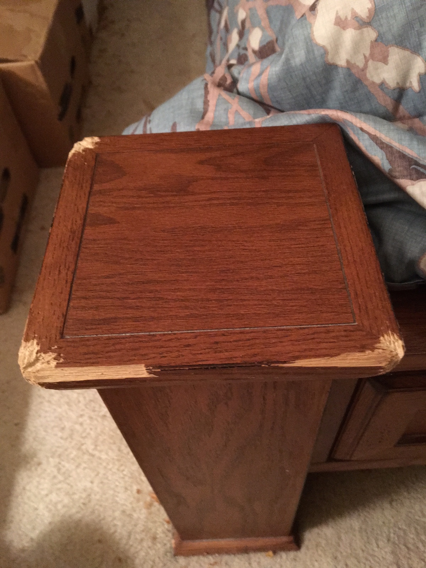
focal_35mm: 29
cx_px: 213
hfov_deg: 48.2
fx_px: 476
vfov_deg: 61.7
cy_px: 284
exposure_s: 1/15
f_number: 2.2
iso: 320
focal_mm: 4.15
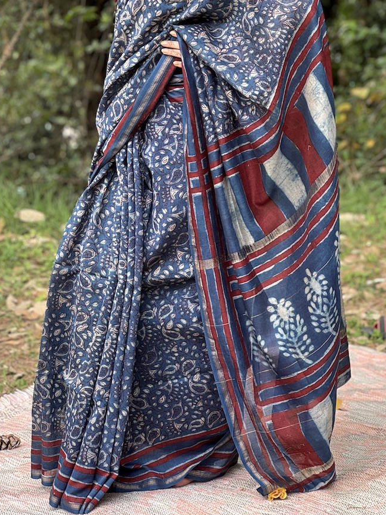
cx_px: 176
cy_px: 127
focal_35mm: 126
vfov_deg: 15.6
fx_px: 1873
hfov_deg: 11.8
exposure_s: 1/99
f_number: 2.8
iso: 32
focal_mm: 9
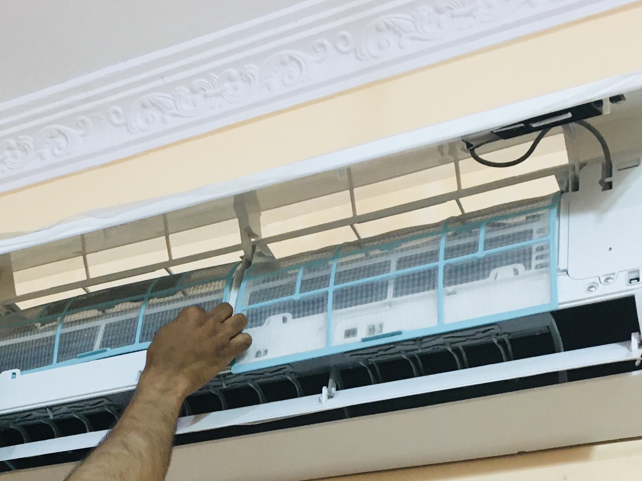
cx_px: 152
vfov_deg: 21.0
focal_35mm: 67
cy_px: 513
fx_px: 1243
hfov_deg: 28.5
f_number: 2.2
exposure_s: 1/33
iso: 125
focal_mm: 4.15
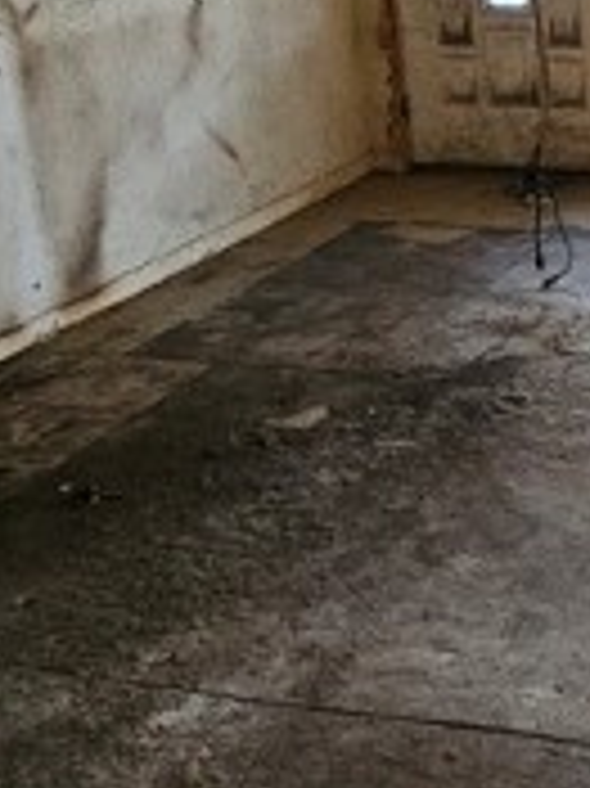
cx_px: 739
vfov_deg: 32.5
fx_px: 1297
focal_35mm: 57
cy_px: 117
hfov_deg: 23.1
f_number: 2.2
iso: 400
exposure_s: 1/30
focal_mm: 2.2
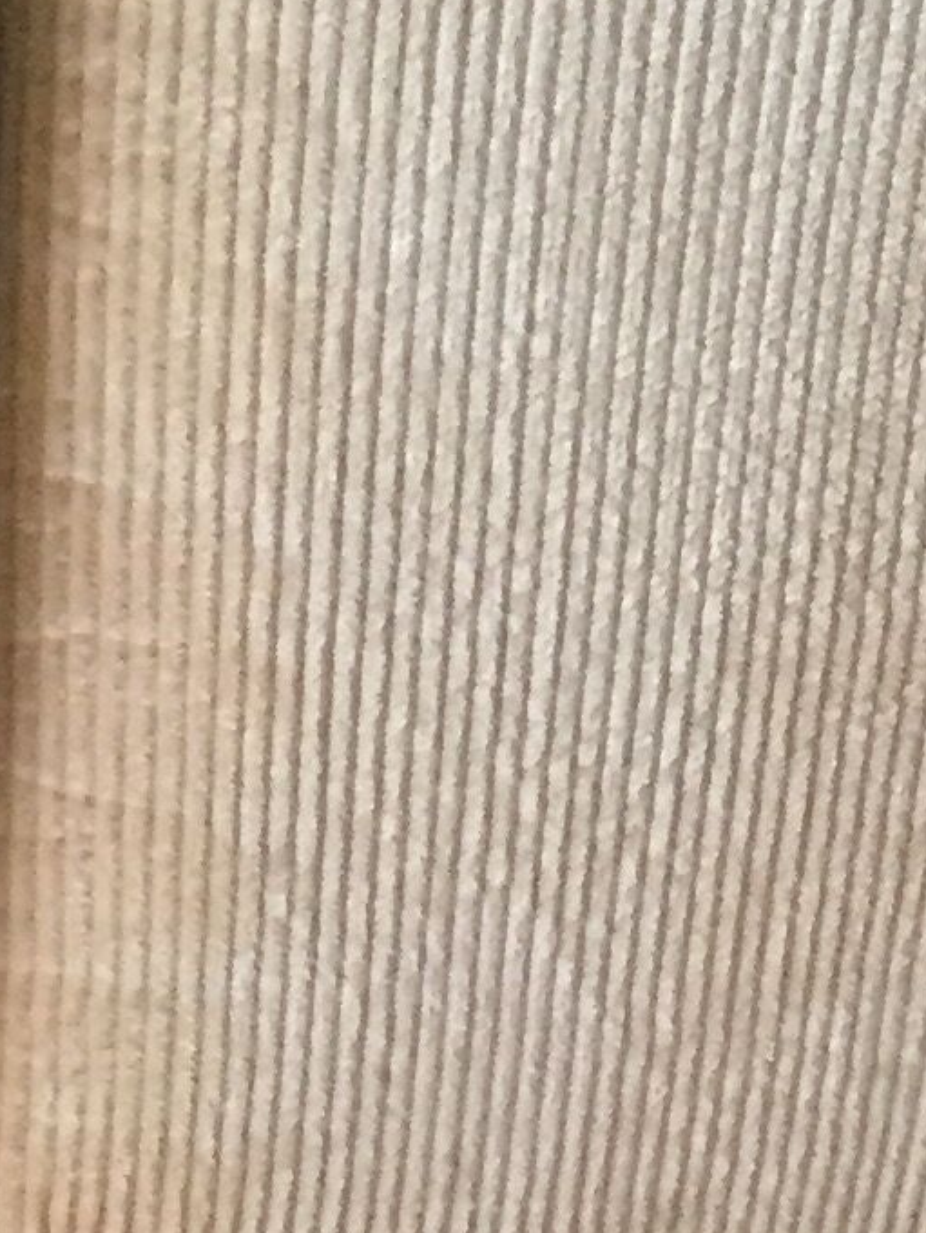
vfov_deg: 13.6
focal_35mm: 139
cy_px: 1628
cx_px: 718
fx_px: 4956
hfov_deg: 10.6
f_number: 2.2
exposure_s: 1/25
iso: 250
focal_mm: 4.15
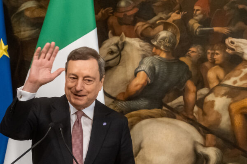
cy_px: 82
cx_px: 124
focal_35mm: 99
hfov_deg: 20.6
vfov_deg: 13.8
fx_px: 679
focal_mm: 66
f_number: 4.5
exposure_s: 1/320
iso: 4000
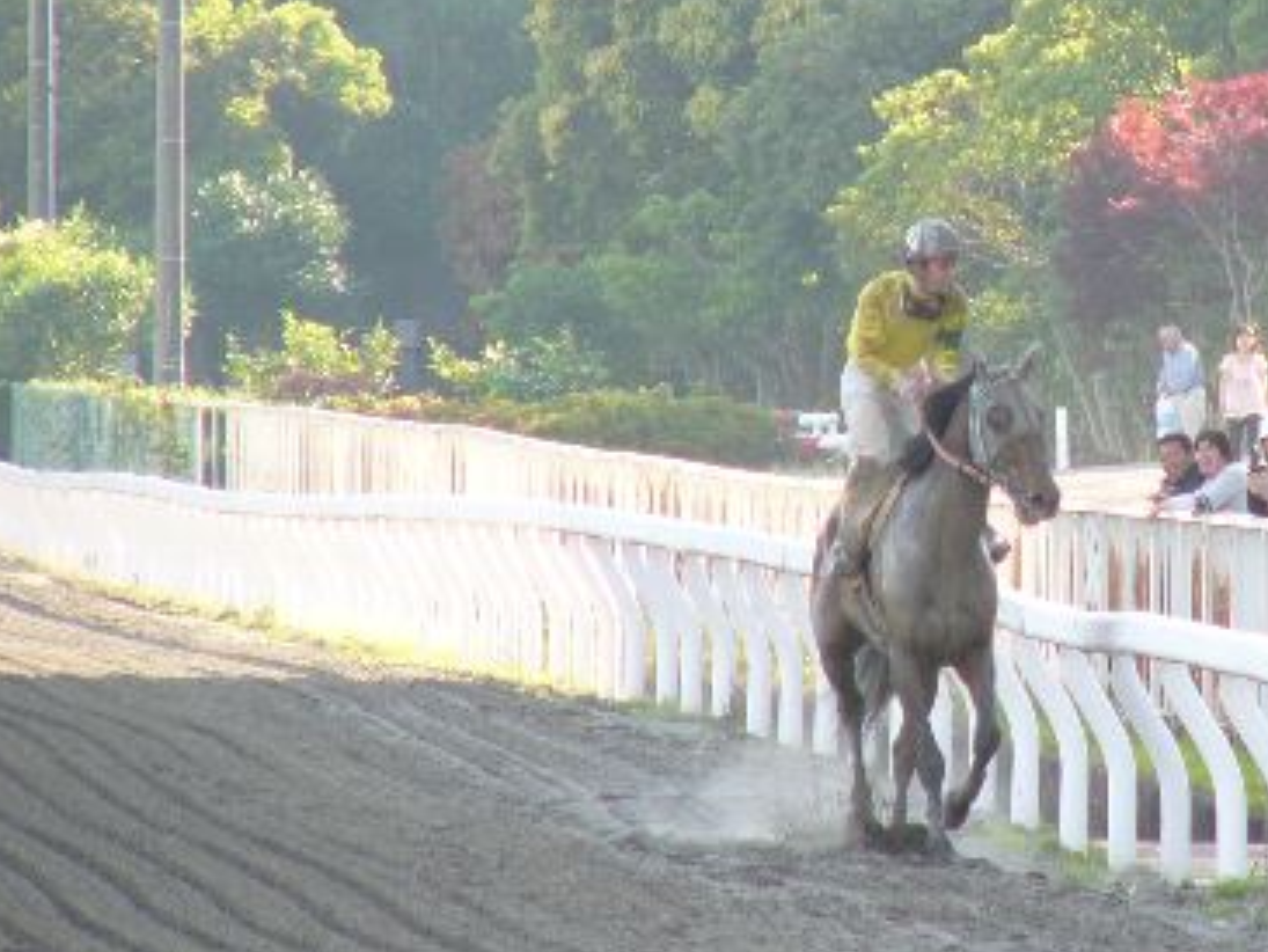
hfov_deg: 2.6
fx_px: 27775
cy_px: 351
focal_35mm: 758
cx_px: 1080
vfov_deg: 2.0
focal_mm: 72
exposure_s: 1/125
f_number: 4
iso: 50
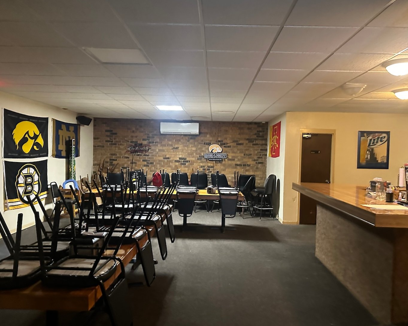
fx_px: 314
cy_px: 160
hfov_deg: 66.0
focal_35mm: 26
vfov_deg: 54.9
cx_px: 207
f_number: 1.78
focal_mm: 6.86
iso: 800
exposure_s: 1/40
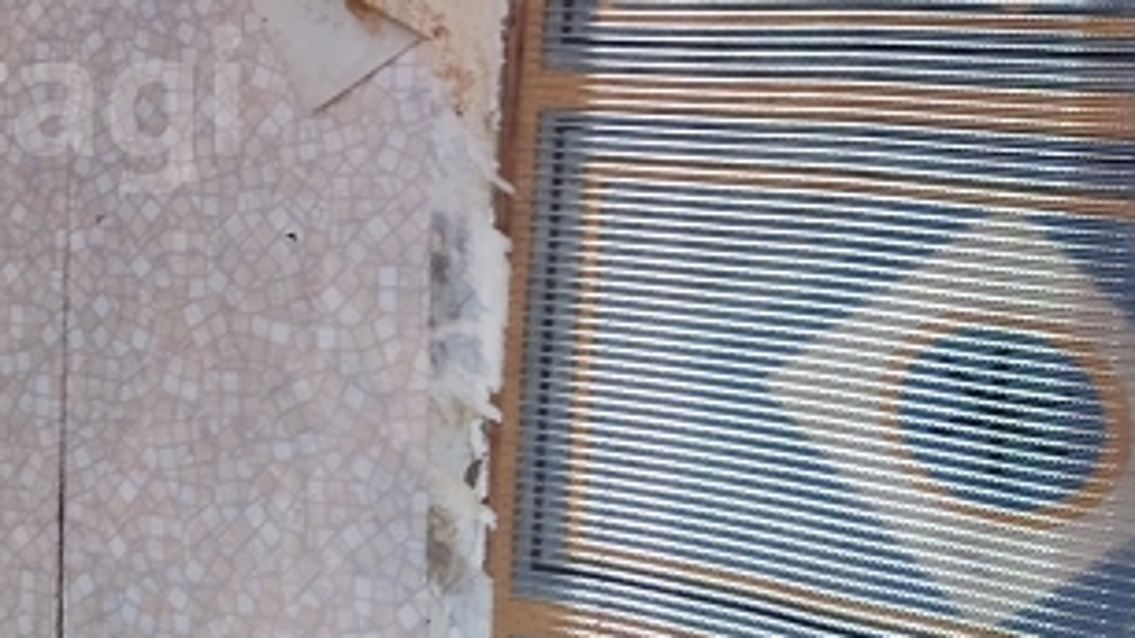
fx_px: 1715
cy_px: 85
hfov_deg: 34.0
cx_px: 52
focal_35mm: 57
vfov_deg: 20.7
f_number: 1.79
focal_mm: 4.71
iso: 618
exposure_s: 1/33
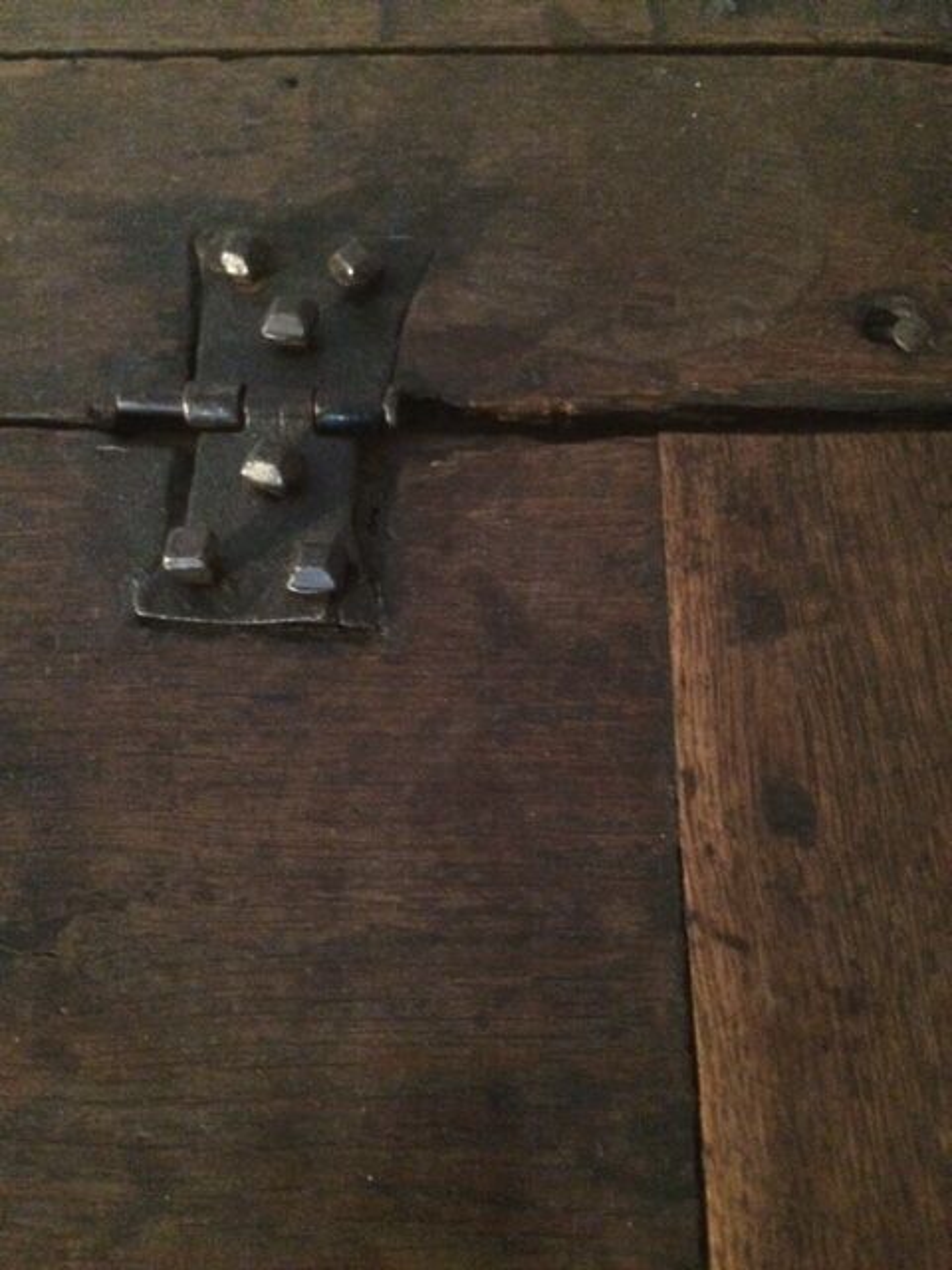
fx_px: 1063
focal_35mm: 29
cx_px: 476
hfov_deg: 48.2
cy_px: 635
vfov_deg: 61.7
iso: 2000
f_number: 2.2
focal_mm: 4.15
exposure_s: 1/17
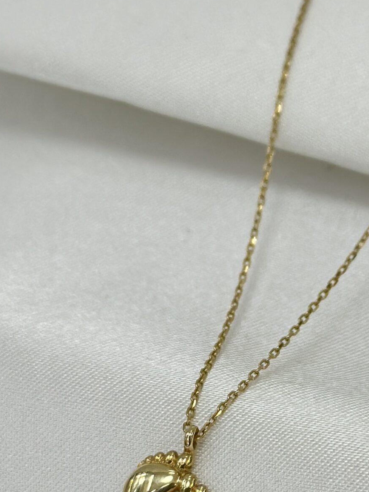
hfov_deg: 14.1
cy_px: 351
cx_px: 243
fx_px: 1492
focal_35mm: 105
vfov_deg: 18.6
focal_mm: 6.86
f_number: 1.78
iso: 80
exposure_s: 1/441
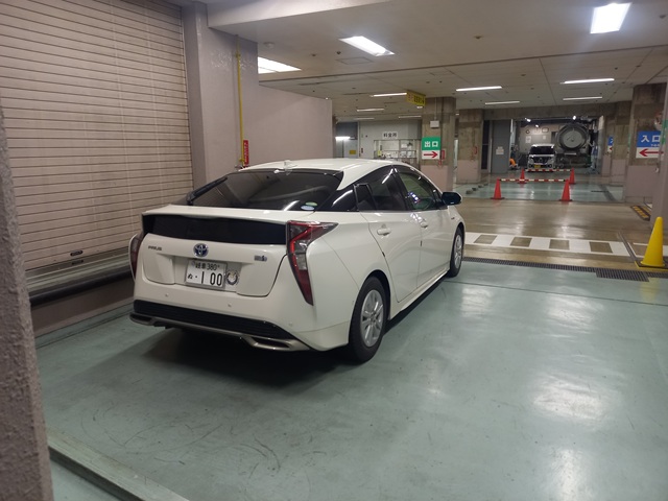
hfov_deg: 69.4
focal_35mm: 25
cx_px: 334
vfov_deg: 54.9
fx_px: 482
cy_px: 250
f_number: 1.8
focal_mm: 4.65
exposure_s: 1/60
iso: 320
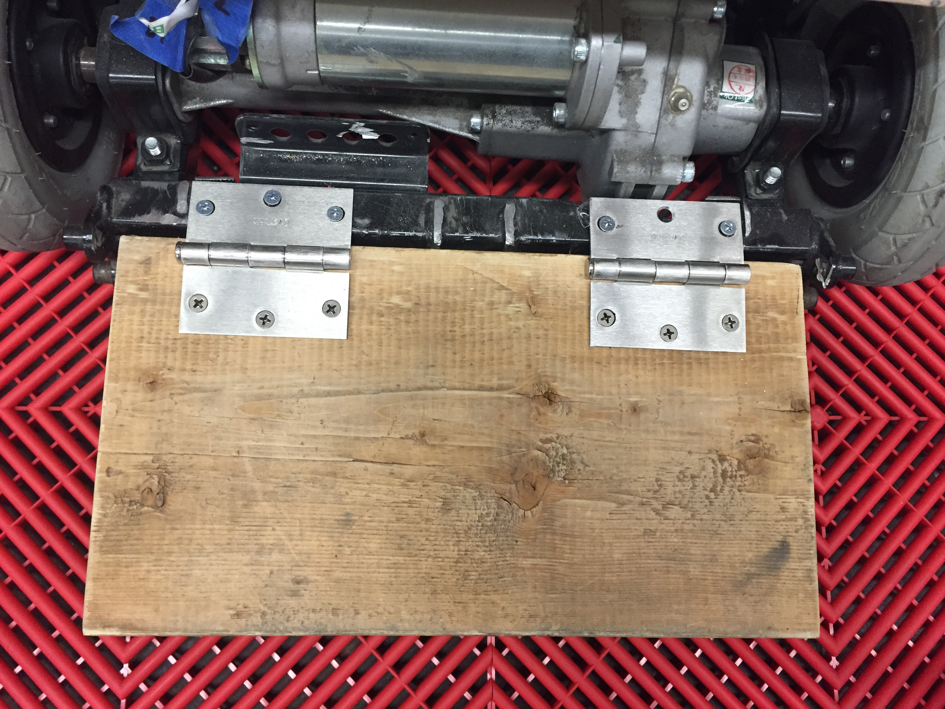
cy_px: 354
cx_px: 472
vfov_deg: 48.2
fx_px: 792
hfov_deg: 61.7
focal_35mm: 29
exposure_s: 1/30
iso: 160
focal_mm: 4.15
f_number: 2.2
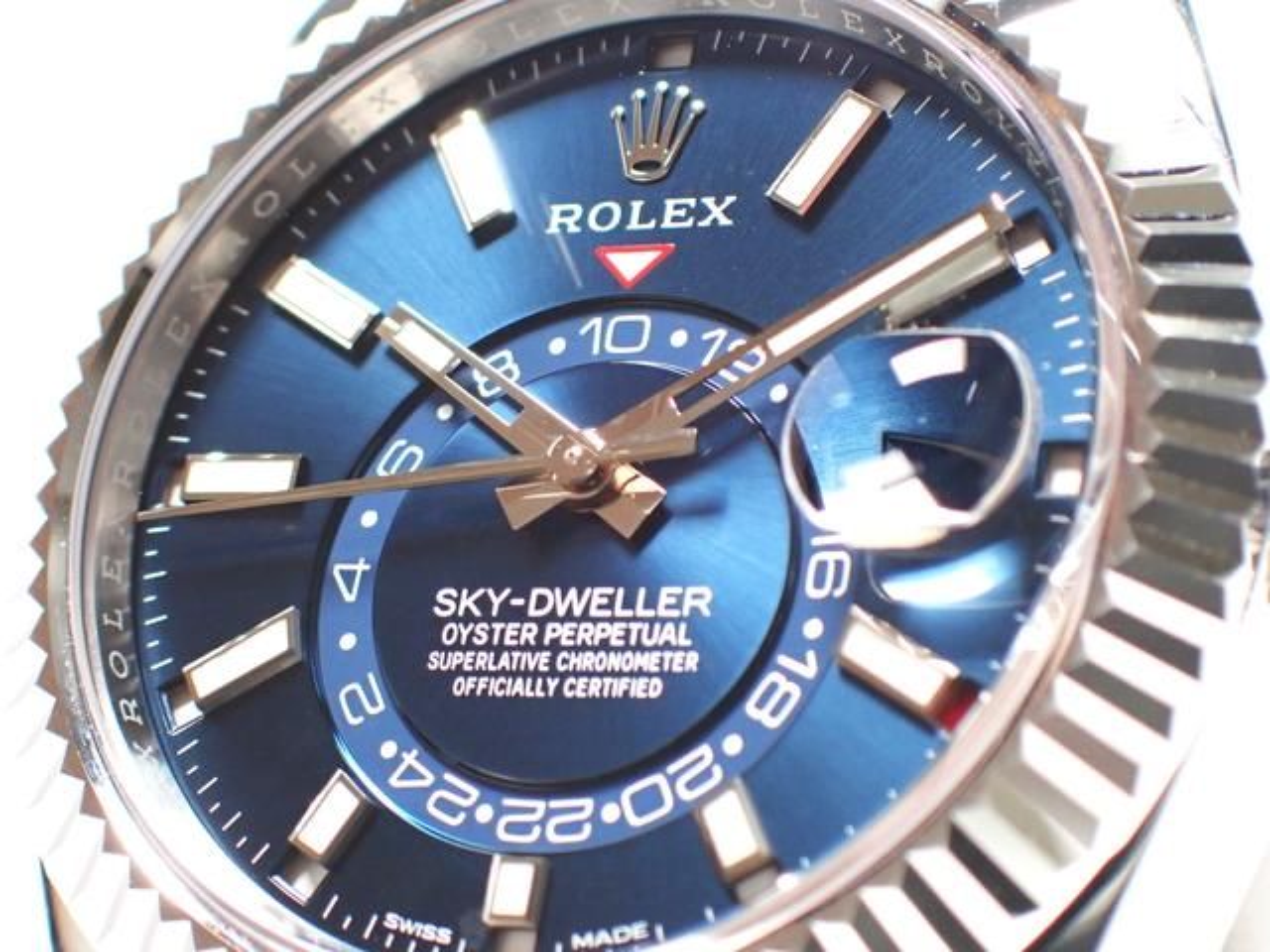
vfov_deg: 14.8
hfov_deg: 19.6
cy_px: 476
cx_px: 635
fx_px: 3669
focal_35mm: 100
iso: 400
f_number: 4.9
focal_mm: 18
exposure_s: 1/60
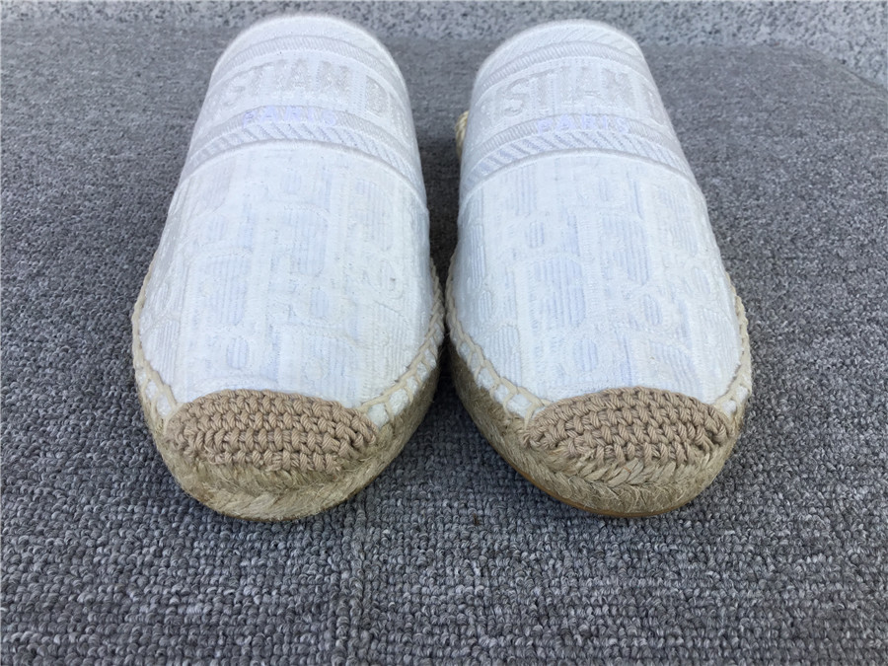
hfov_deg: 58.4
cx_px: 444
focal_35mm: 31
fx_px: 795
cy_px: 333
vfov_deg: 45.4
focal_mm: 3.3
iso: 25
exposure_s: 1/165
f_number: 2.4
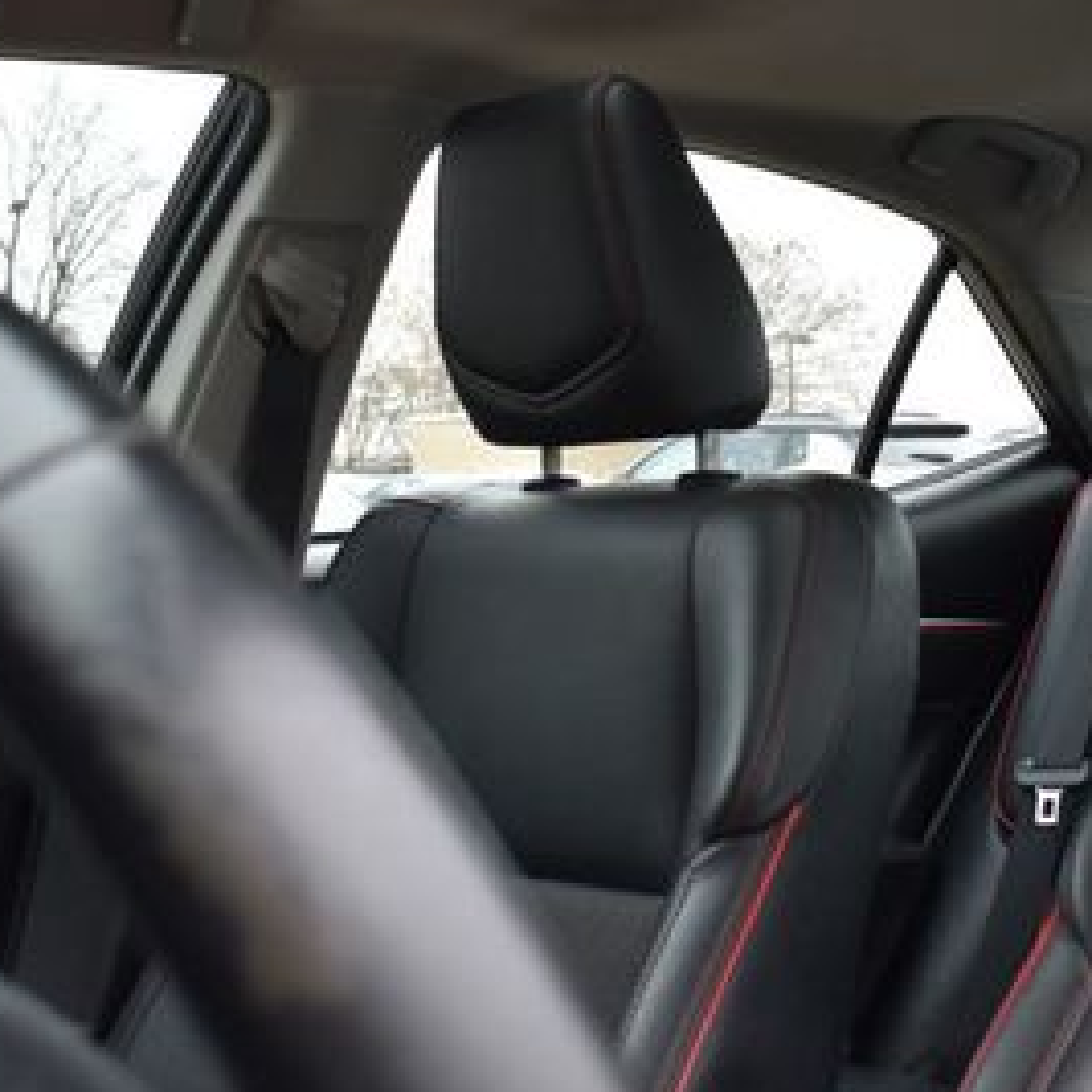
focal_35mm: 61
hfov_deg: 27.4
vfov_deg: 27.9
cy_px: 348
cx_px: 920
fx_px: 2177
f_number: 5.6
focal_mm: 20
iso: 400
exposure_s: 1/125
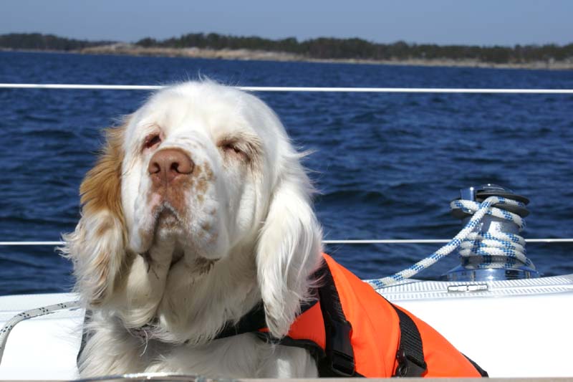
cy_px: 191
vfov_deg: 18.2
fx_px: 1193
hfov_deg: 27.0
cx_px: 286
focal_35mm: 75
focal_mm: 50
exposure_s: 1/250
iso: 100
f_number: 10
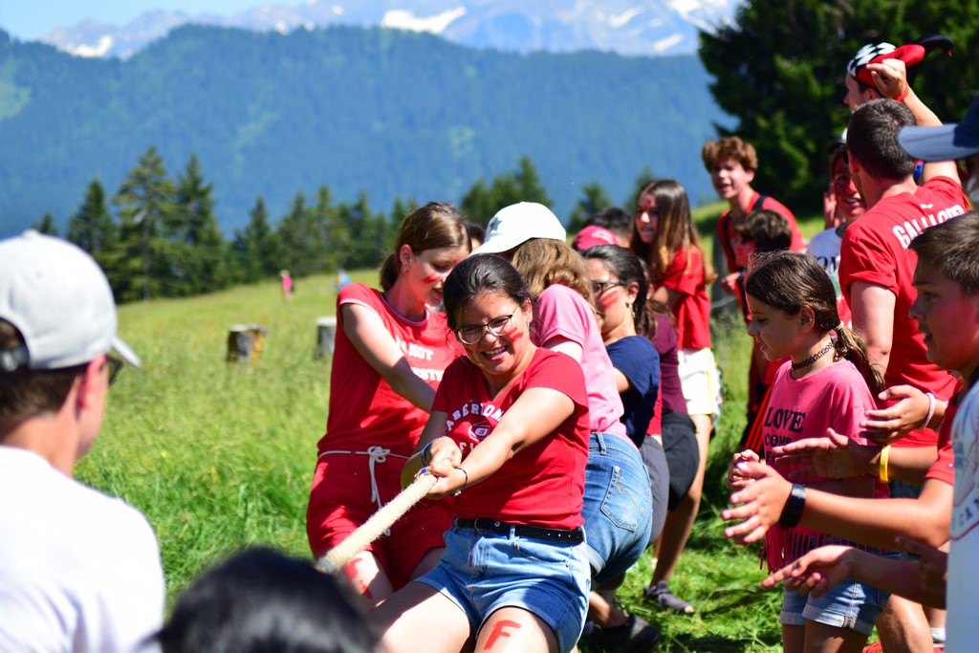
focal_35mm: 105
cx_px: 490
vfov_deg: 13.0
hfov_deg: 19.5
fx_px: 2856
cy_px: 326
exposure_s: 1/1250
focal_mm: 70
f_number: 4
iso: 250
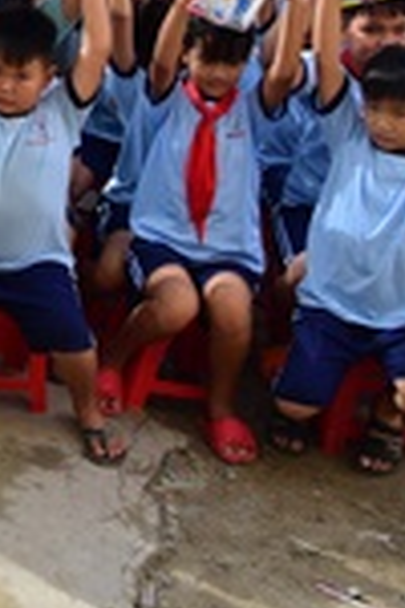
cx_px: -510
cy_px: -176
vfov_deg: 18.3
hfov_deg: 11.3
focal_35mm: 104
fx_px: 1755
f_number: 5.6
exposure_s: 1/160
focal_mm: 24
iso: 200
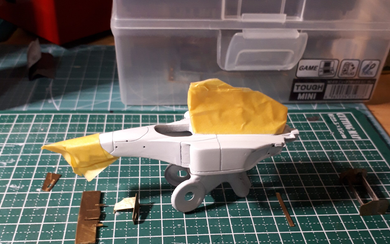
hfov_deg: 50.4
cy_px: 165
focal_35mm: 39
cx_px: 194
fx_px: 414
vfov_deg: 32.5
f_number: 1.9
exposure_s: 1/33
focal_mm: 3.6
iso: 160
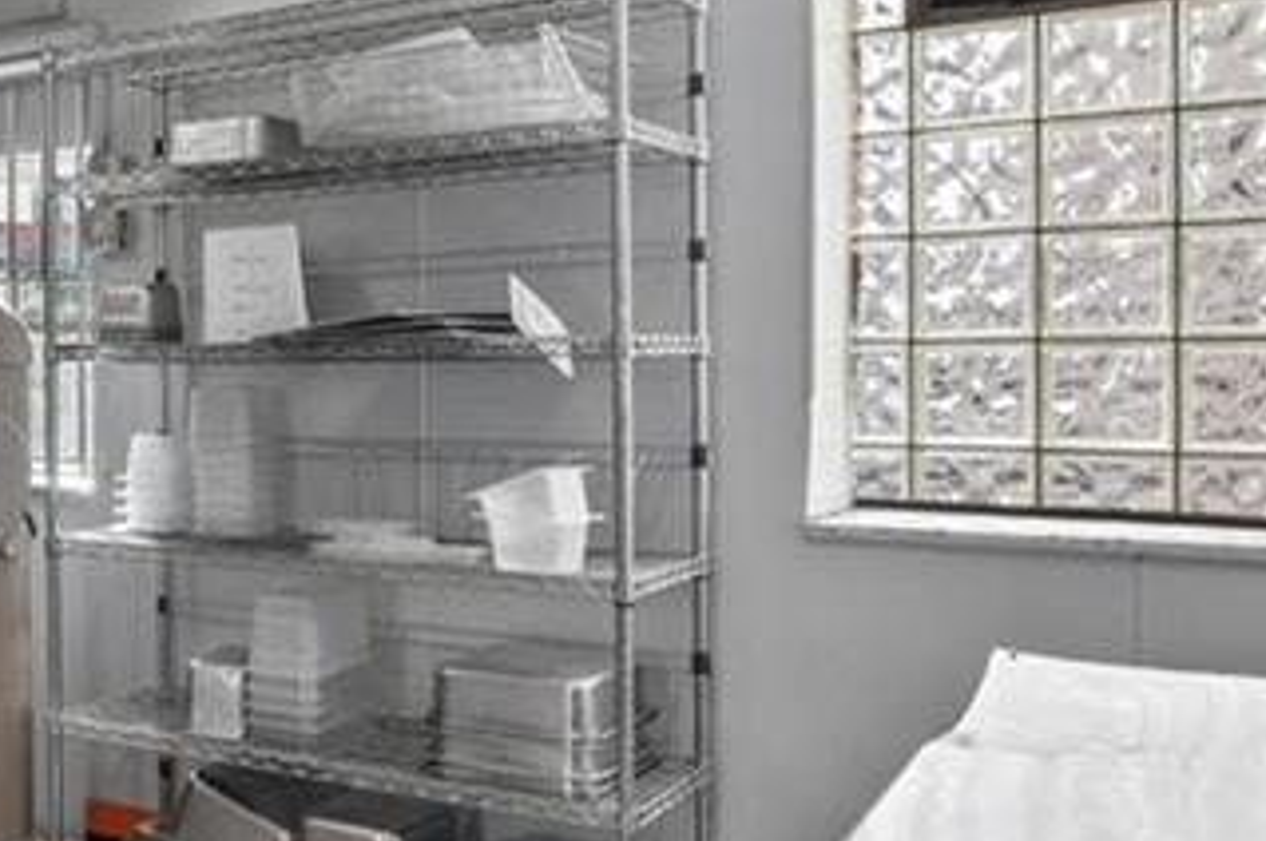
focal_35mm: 45
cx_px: -63
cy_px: 375
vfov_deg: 29.8
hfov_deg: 37.8
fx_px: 1581
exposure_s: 1/40
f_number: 4
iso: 400
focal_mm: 14
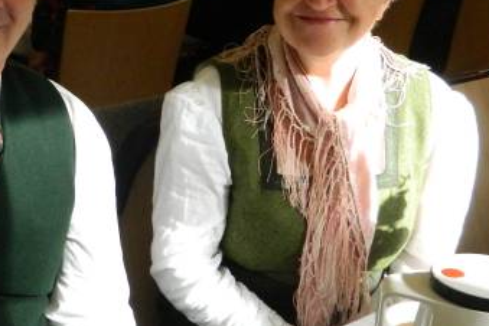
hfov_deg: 26.2
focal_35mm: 76
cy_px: 110
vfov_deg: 17.9
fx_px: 1032
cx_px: 95
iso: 400
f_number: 3.2
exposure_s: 1/160
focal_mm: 5.6
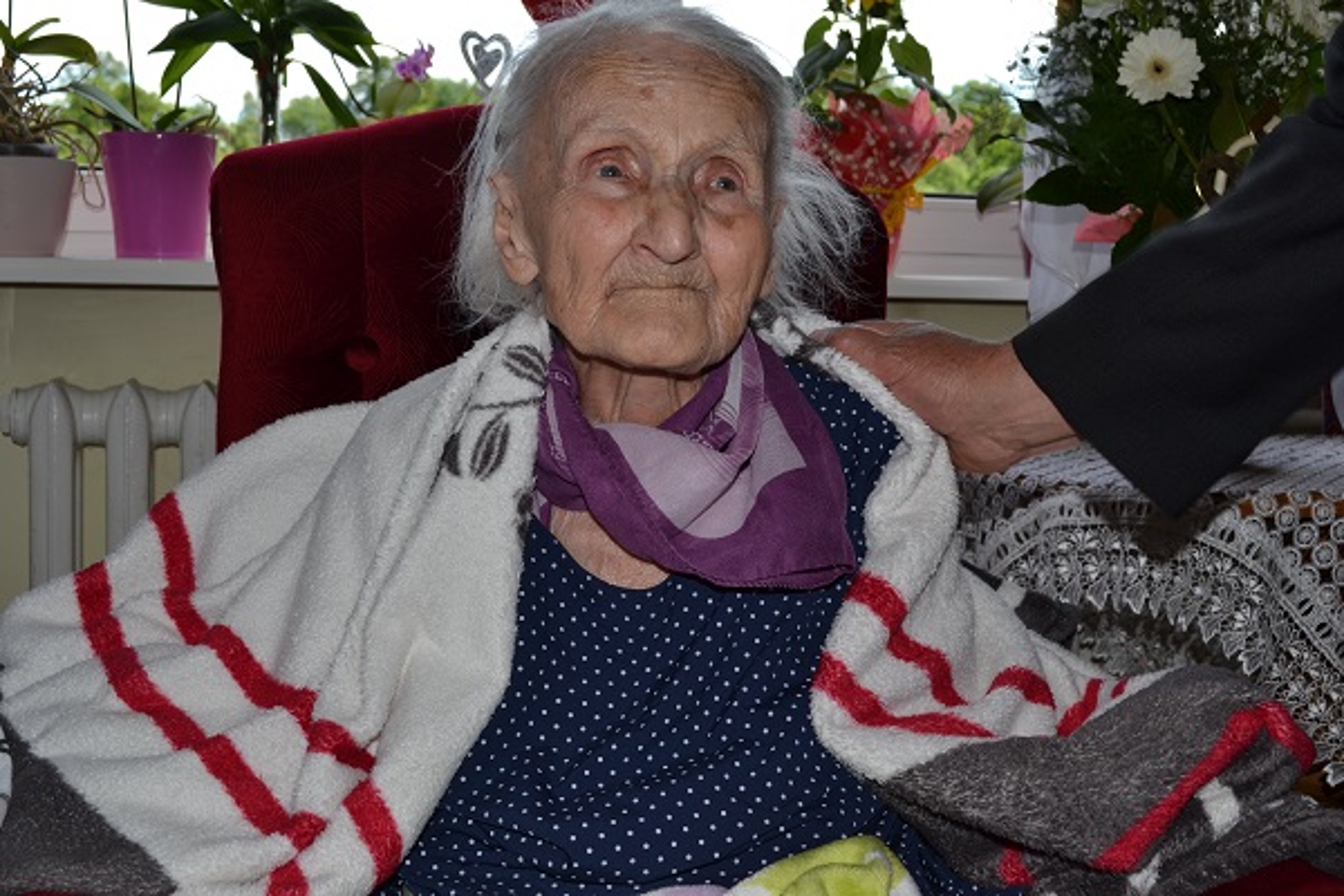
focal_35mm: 45
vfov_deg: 29.9
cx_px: 672
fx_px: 1680
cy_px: 448
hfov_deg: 43.6
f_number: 8
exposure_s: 1/60
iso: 100
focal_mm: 30
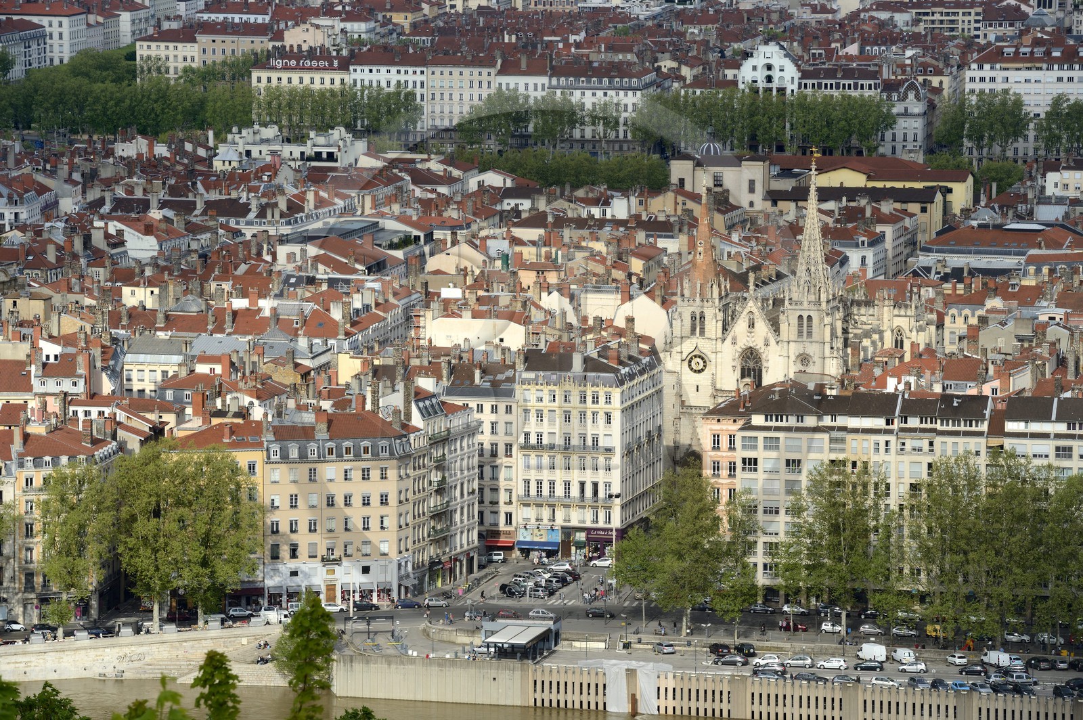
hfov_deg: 12.1
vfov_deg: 8.1
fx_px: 5110
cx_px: 542
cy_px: 360
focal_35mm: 170
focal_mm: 170
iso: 200
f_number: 10
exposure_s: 1/320
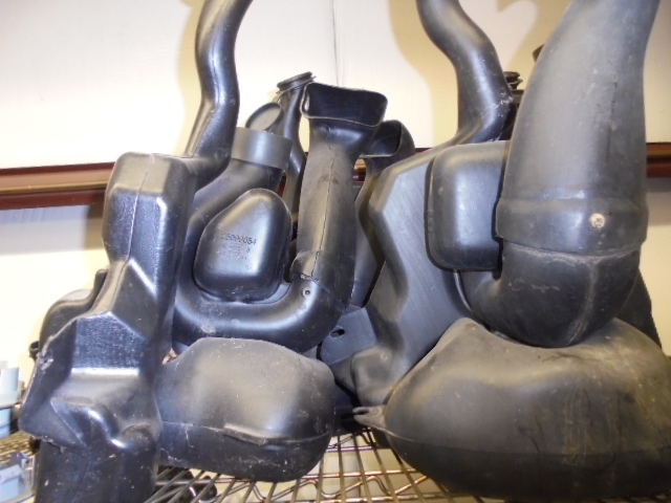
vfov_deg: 53.1
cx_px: 336
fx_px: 504
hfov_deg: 67.3
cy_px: 252
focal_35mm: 26
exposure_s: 1/30
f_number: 3.5
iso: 400
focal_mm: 4.6
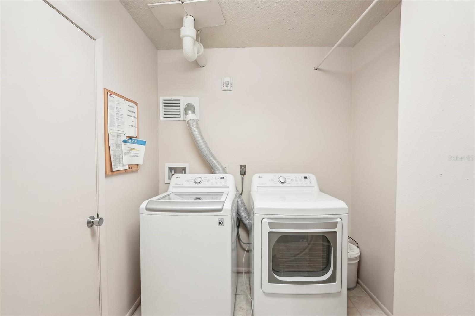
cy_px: 158
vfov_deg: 73.7
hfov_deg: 96.7
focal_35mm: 16
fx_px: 211
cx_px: 238
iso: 400
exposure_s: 1/50
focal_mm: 16
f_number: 5
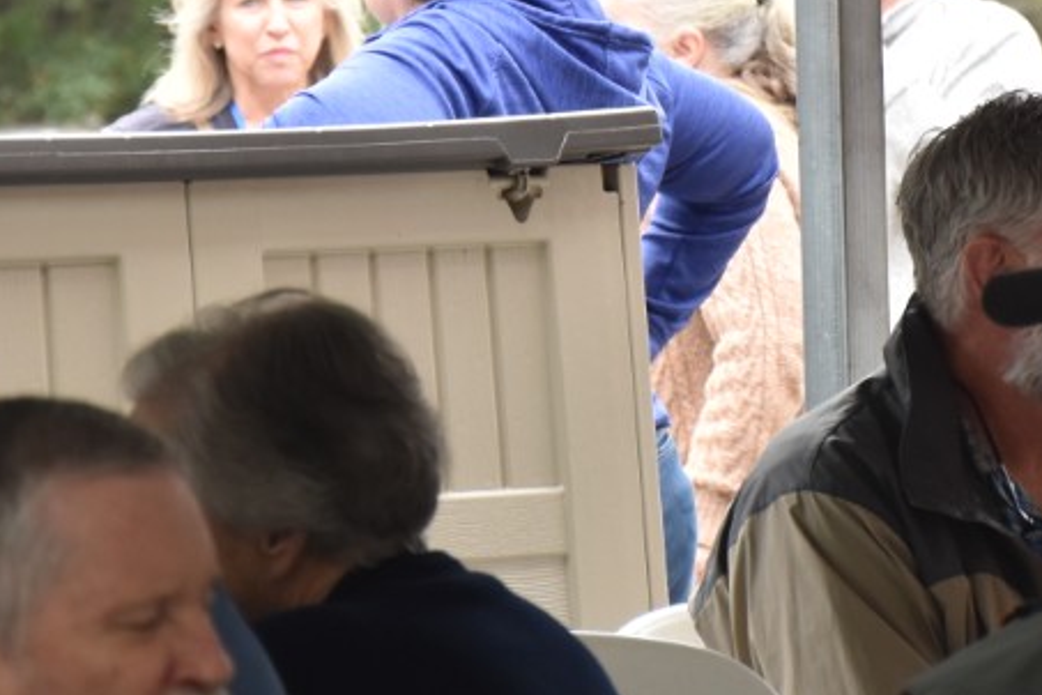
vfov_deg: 3.4
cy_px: 60
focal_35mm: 400
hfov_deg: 5.1
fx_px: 11585
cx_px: 564
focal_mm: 105
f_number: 5.6
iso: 560
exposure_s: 1/250
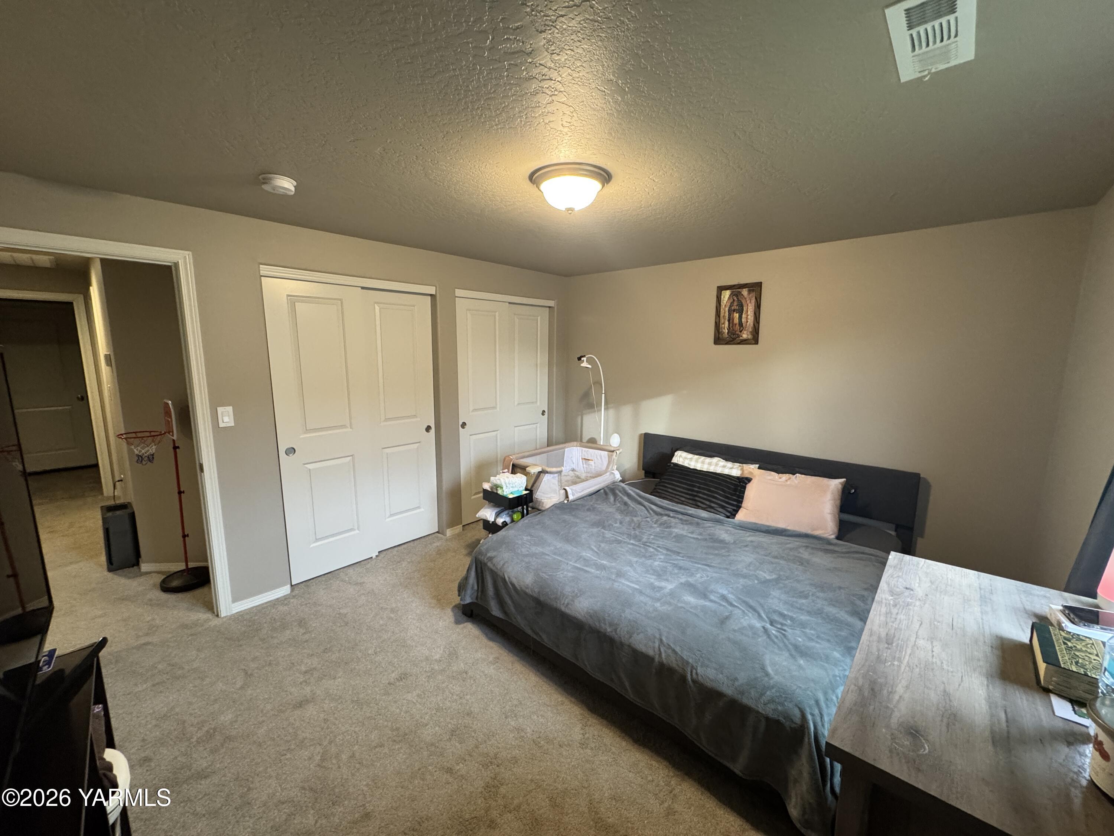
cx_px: 557
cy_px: 418
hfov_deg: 102.1
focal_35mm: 14
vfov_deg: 85.7
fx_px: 451
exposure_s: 1/60
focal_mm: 2.22
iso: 320
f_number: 2.2
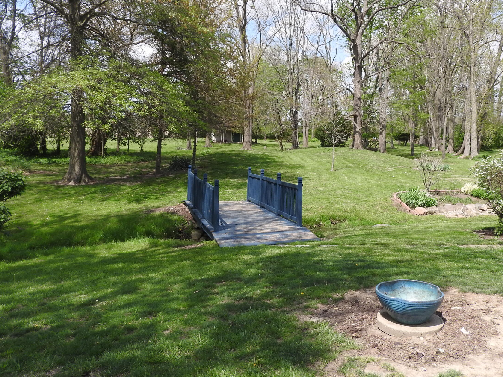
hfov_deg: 55.2
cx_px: 284
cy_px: 152
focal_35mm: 33
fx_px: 479
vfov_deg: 42.7
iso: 100
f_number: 3.3
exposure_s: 1/800
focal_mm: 4.3
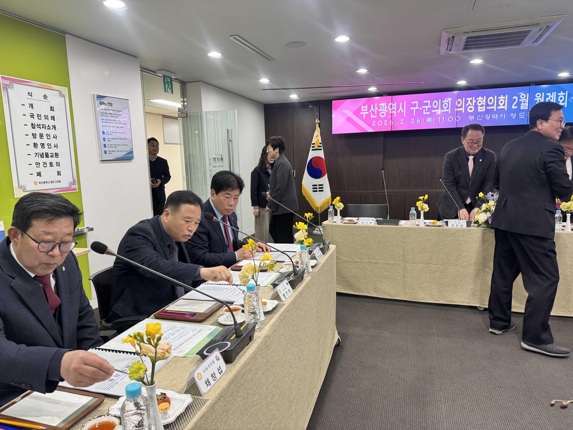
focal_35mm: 24
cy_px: 215
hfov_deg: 71.6
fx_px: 397
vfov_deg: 56.8
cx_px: 286
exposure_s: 1/60
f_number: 1.78
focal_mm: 6.76
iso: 125
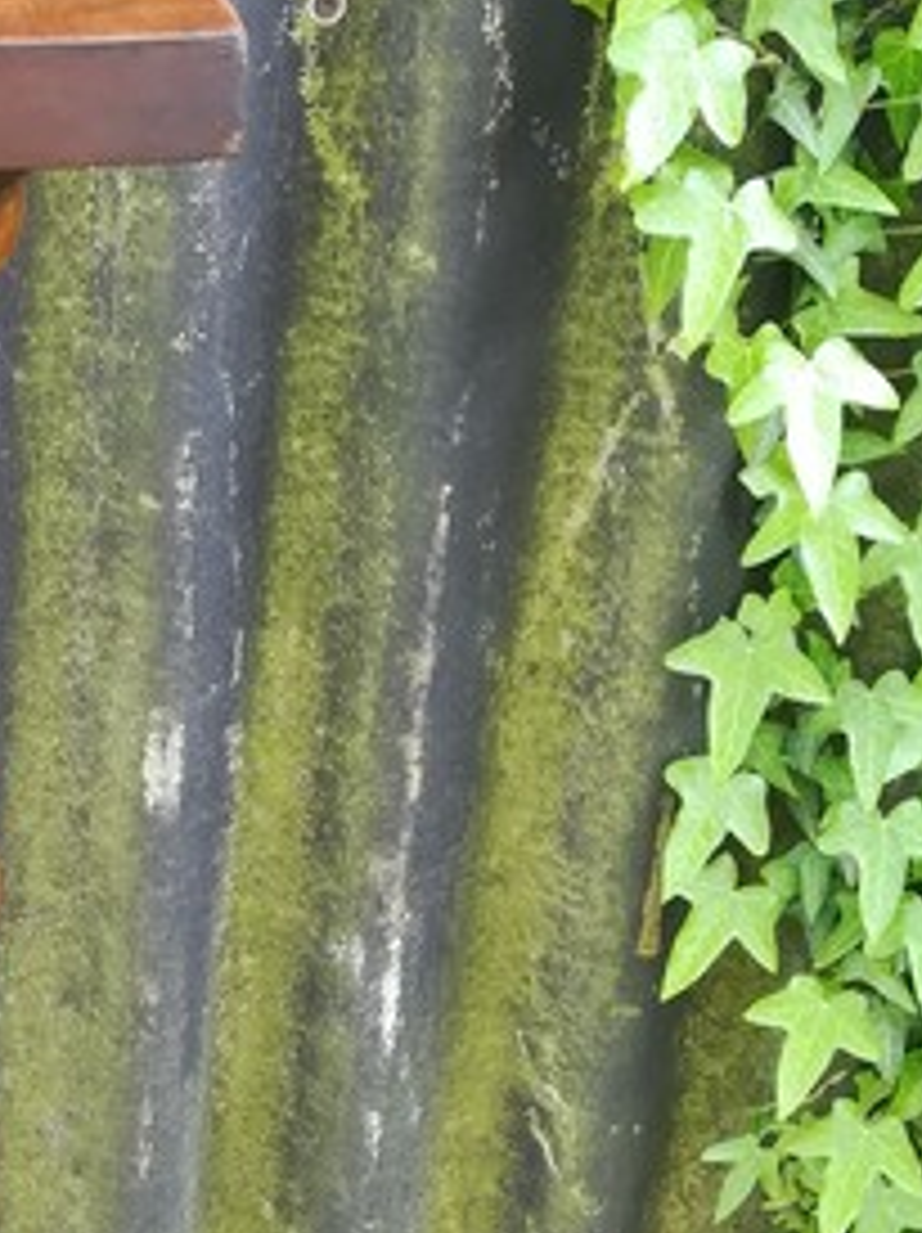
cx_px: -202
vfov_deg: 24.4
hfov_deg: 18.3
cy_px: 1264
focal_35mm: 76
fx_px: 2703
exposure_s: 1/50
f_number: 2.2
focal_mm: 3.83
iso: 50
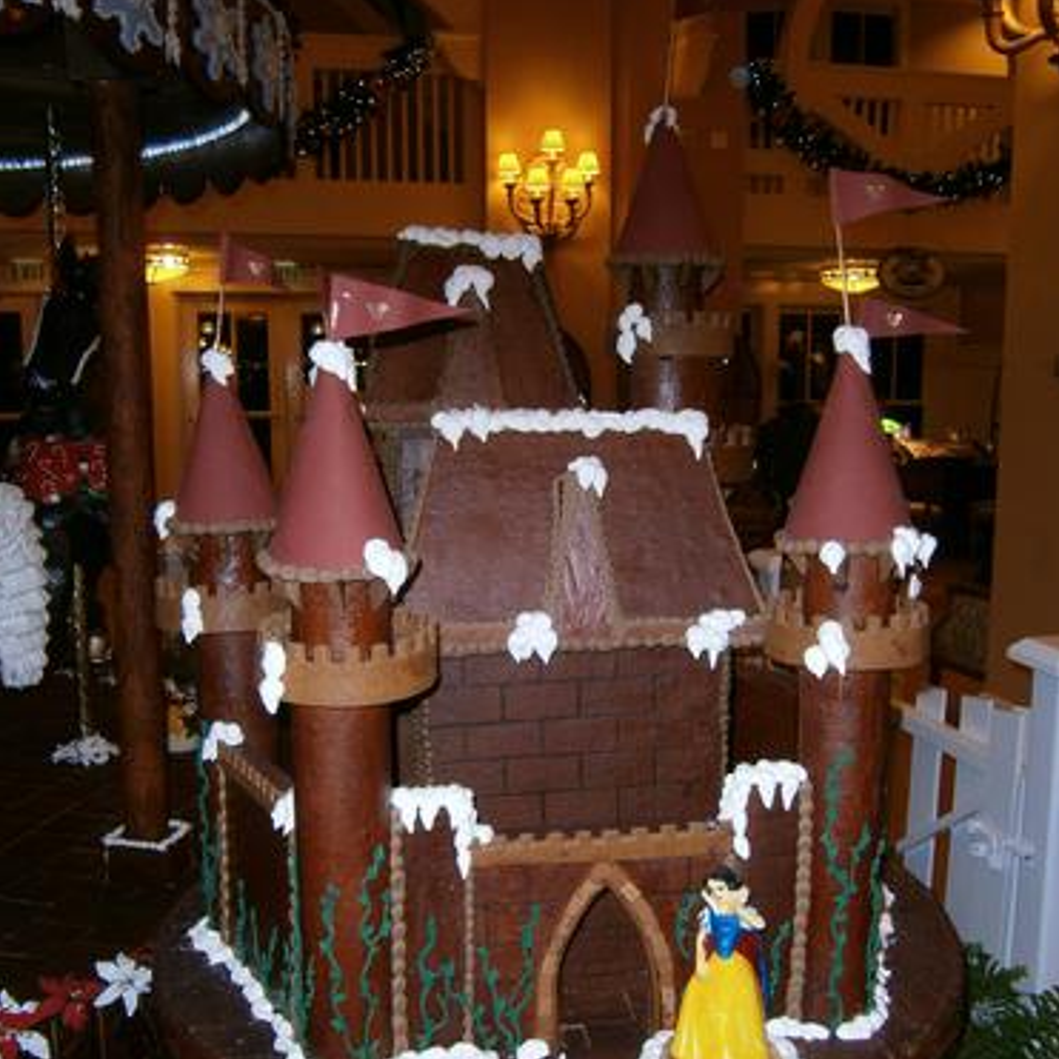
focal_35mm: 31
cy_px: 565
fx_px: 1073
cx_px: 532
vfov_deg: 52.5
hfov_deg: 52.5
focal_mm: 4.7
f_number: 2.8
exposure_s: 1/30
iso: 125
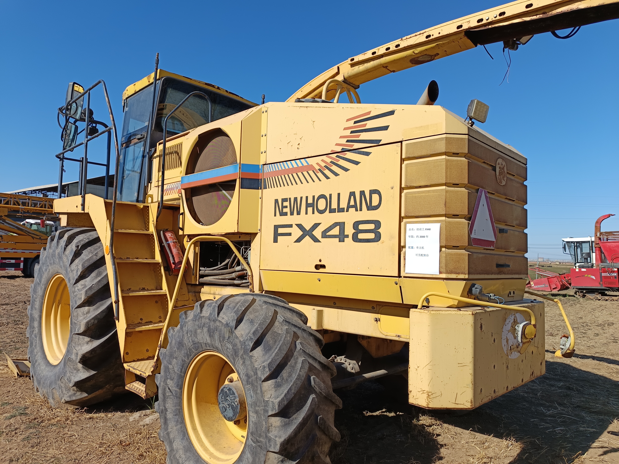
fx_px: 429
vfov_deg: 56.8
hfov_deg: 71.6
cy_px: 232
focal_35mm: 24
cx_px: 310
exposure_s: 1/684
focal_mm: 5.31
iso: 52
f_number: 1.7
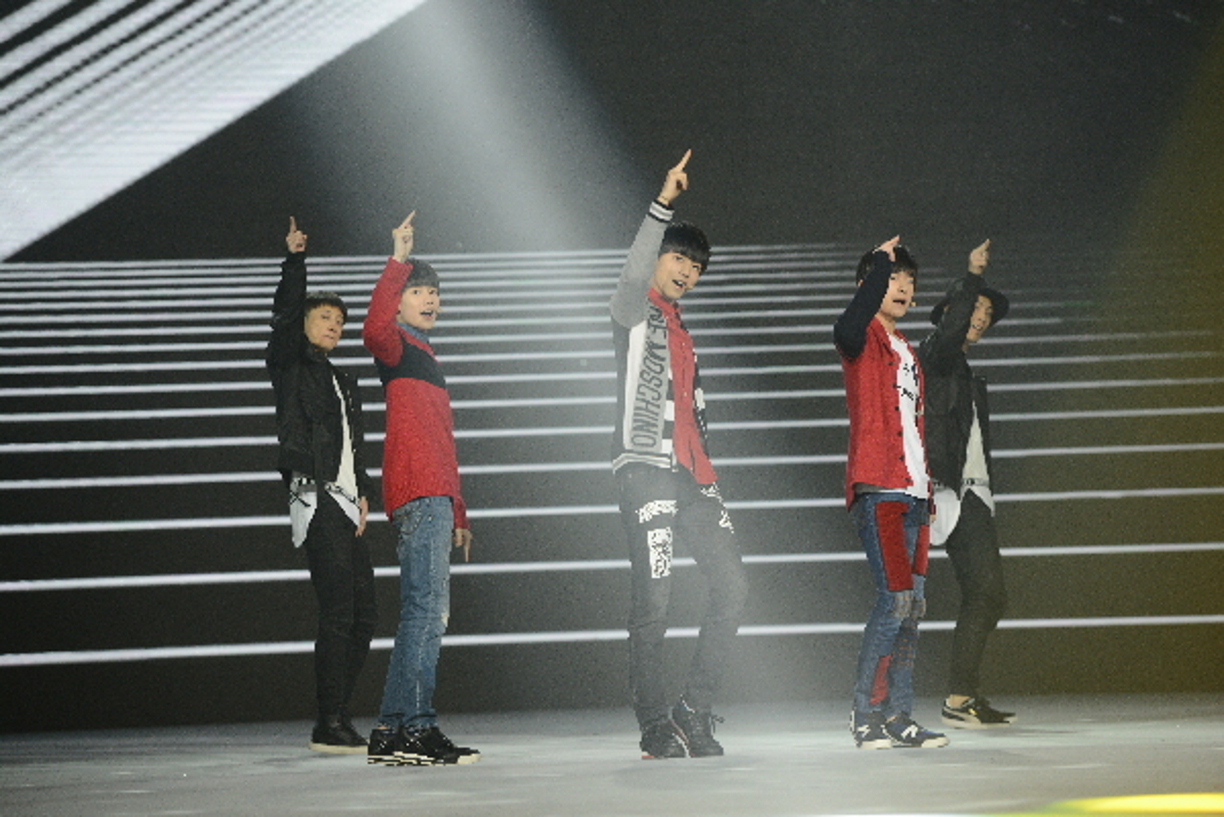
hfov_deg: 14.6
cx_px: 612
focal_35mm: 140
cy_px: 408
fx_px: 4762
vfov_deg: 9.8
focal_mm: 140
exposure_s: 1/250
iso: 1000
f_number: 3.5
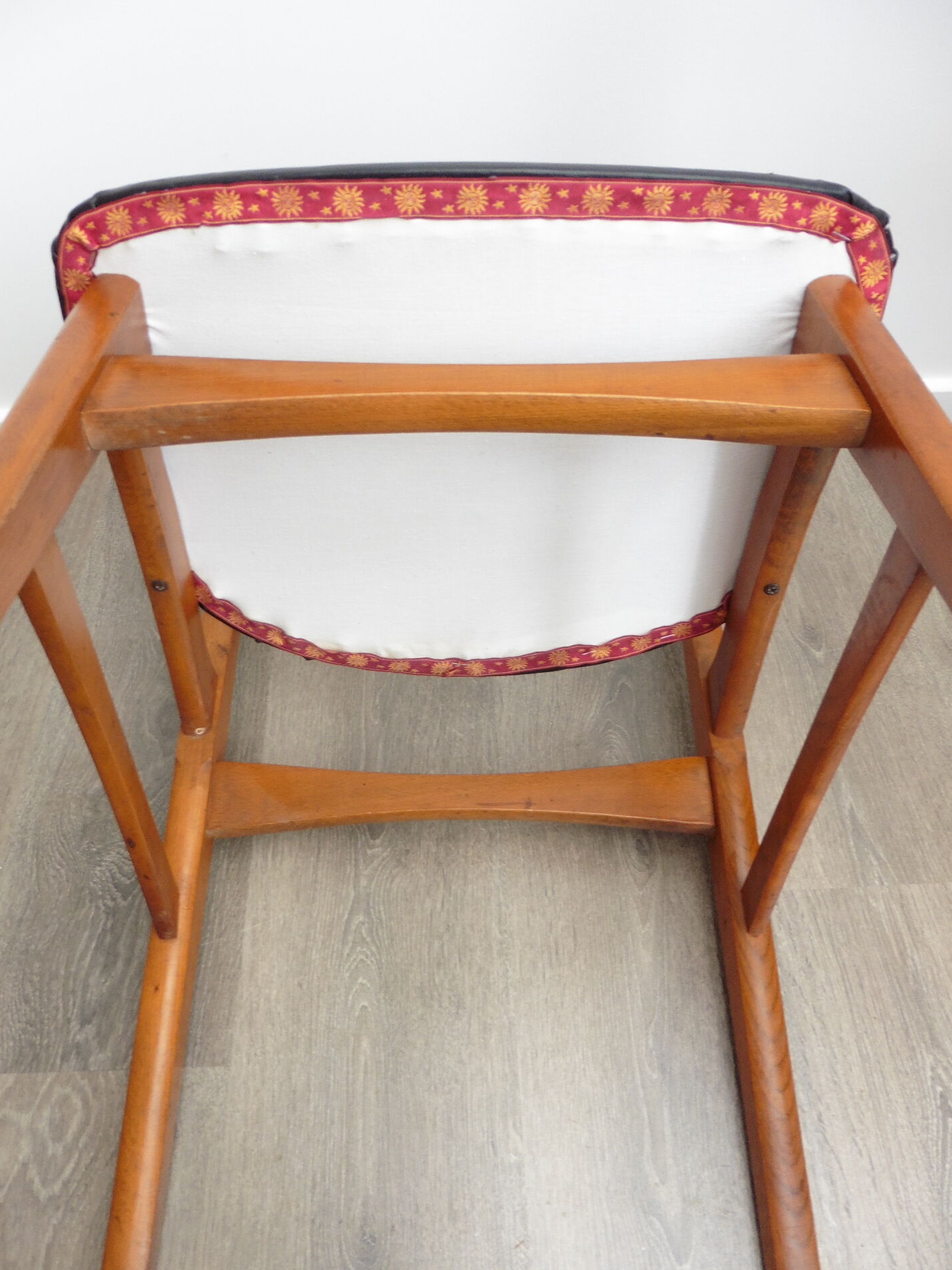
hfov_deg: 53.1
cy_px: 620
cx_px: 471
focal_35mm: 26
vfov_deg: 67.3
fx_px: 953
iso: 125
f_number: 3.3
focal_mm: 4.3
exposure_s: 1/60
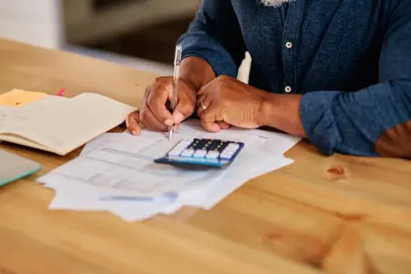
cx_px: 206
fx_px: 971
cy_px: 137
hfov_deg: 23.9
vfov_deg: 16.1
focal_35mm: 85
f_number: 2.2
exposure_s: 1/160
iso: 500
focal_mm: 85
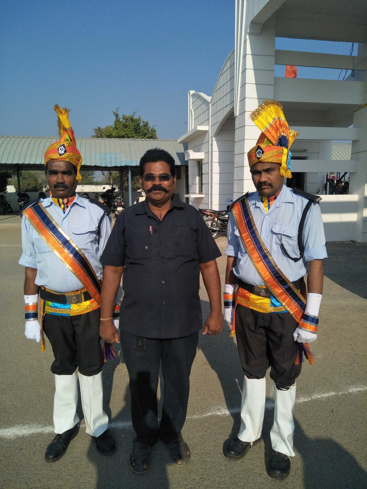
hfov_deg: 66.0
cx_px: 184
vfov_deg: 81.7
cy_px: 244
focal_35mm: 20
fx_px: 283
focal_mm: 3.46
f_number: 2.2
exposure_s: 1/2020
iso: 33
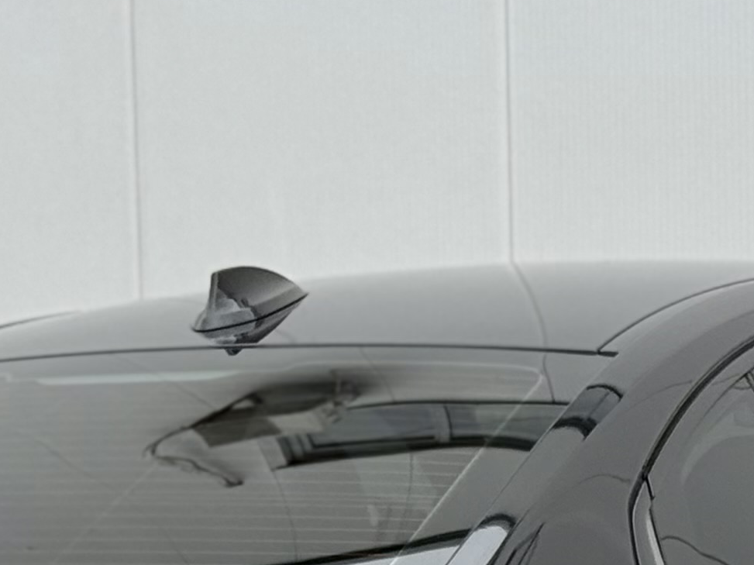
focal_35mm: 199
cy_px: 850
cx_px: 381
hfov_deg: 9.9
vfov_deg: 7.3
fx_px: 4333
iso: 80
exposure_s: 1/699
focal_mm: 6.76
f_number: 1.78
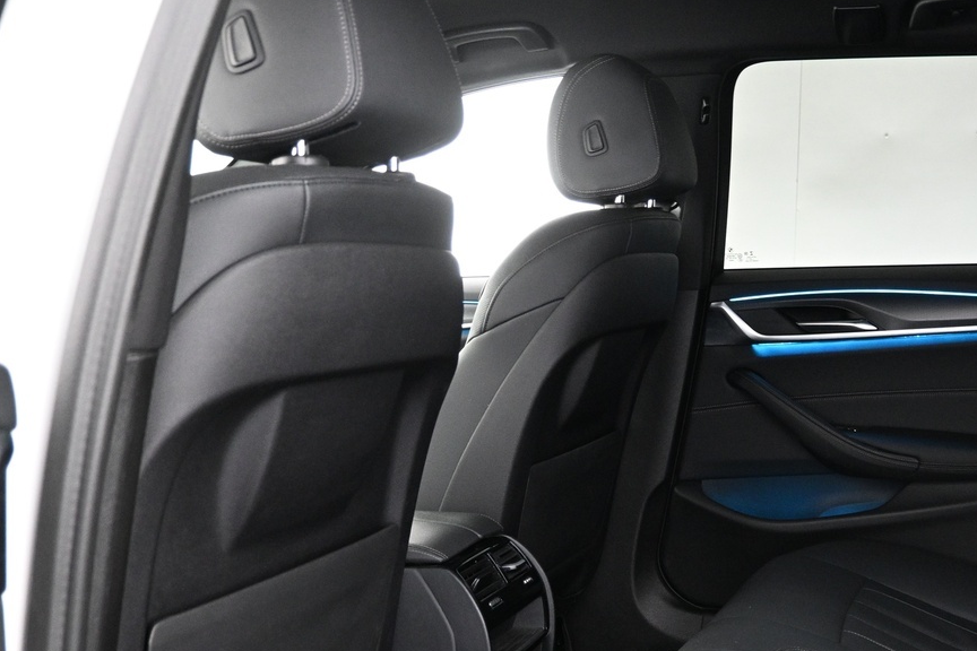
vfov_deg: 29.3
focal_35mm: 45
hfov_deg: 43.1
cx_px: 642
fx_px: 1221
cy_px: 498
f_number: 3.5
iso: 1600
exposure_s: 1/10
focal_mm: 16
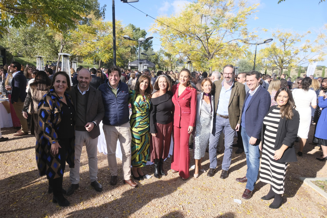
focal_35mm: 24
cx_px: 164
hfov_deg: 73.7
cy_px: 109
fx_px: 218
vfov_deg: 53.1
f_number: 9
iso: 320
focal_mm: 16
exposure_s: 1/200
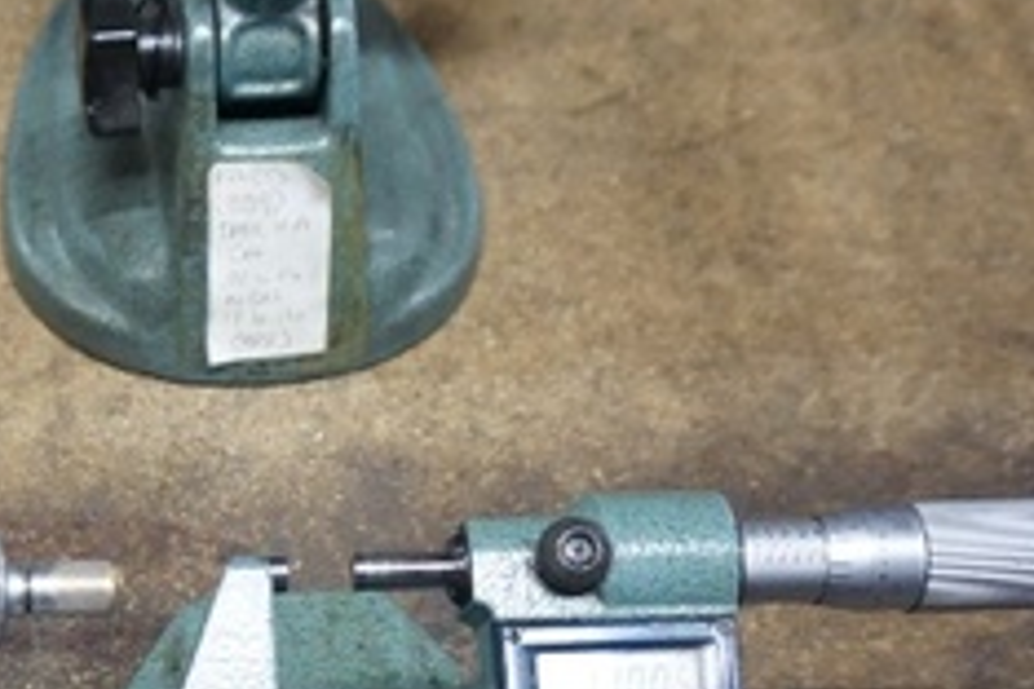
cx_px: -88
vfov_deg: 18.2
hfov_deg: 25.5
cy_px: 583
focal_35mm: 74
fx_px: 2125
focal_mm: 16
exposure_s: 1/60
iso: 1600
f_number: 3.5
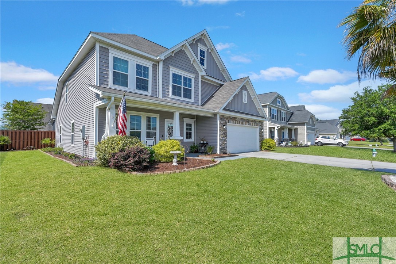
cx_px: 198
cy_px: 132
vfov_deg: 73.7
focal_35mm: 16
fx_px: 176
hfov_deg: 96.8
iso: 320
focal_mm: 16
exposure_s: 1/640
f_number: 9
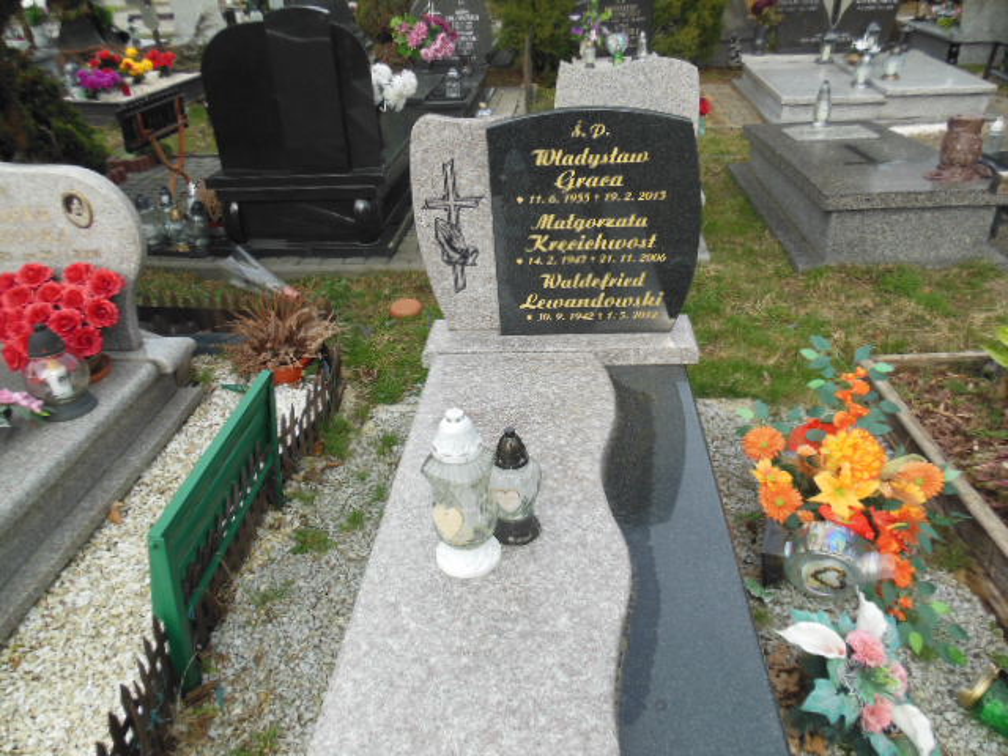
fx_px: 728
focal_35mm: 25
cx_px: 504
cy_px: 378
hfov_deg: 69.4
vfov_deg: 54.9
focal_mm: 4.5
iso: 125
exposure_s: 1/640
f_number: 3.2
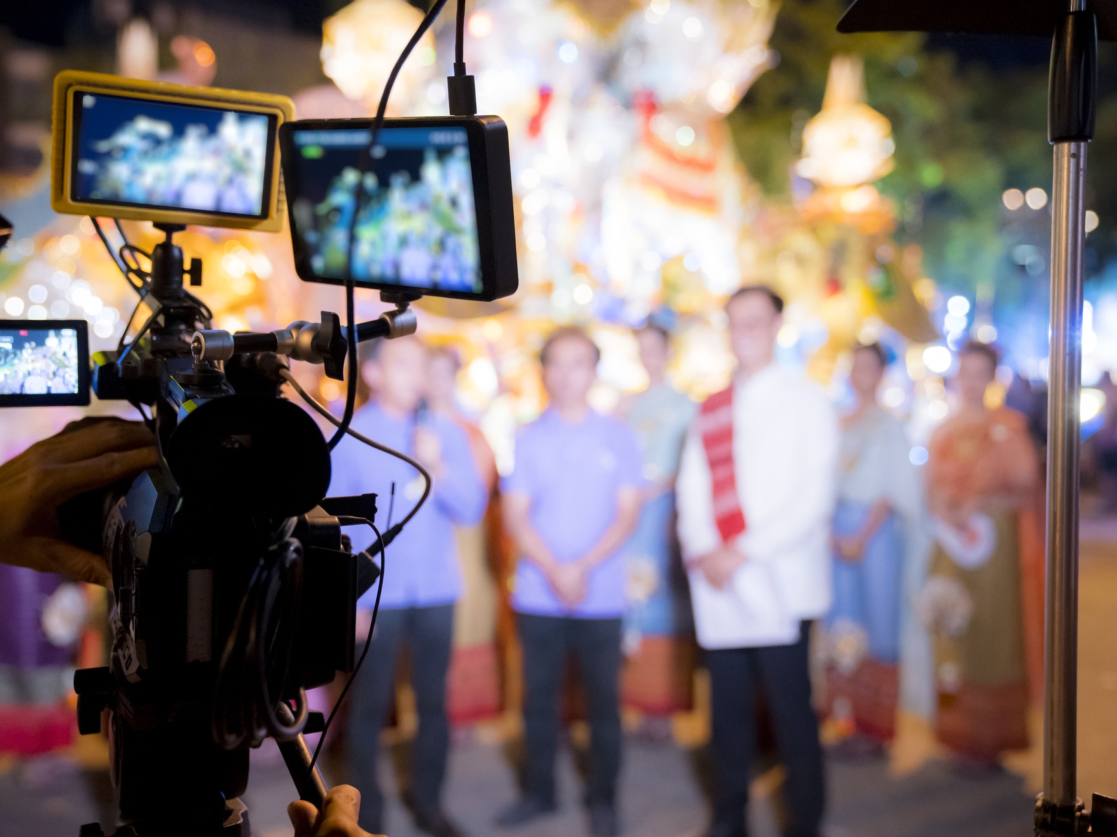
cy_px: 418
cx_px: 497
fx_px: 1258
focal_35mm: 39
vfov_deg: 36.8
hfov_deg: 47.8
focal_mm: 35
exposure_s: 1/200
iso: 3200
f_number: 2.8
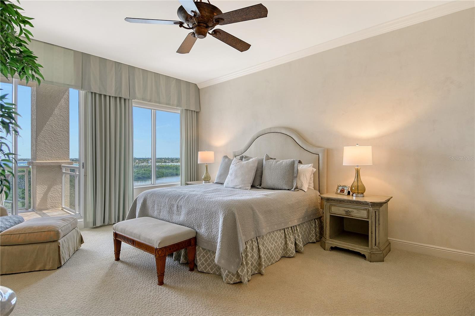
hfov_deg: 90.0
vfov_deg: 67.4
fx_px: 237
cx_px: 238
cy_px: 158
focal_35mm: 18
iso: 640
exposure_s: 1/2000
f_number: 7.1
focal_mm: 12
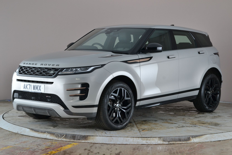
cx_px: 116
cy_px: 78
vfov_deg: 18.9
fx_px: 464
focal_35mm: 72
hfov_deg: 28.1
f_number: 10
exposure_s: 1/8
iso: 320
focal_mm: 48
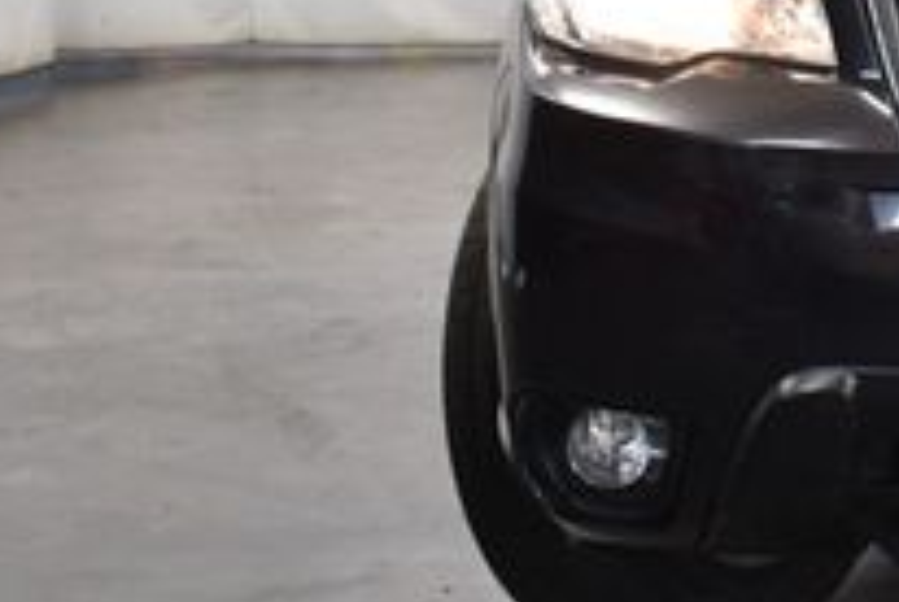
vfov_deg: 8.1
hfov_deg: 11.8
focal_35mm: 168
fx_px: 4201
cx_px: 1287
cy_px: -35
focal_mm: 27
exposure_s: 1/125
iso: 900
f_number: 4
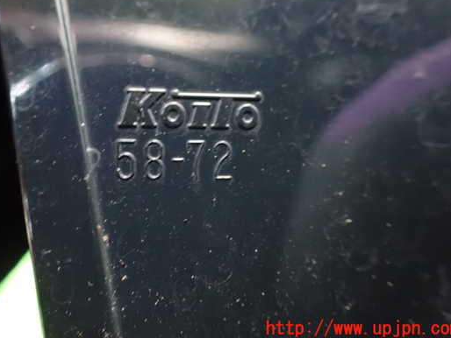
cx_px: 201
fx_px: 456
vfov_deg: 40.6
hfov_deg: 52.5
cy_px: 143
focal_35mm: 35
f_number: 2.3
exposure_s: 1/15
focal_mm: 5.4
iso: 1600
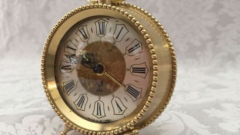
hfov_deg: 61.0
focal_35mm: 32
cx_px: 119
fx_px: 204
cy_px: 63
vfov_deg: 36.7
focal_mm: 4.15
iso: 250
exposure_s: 1/33
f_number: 2.2
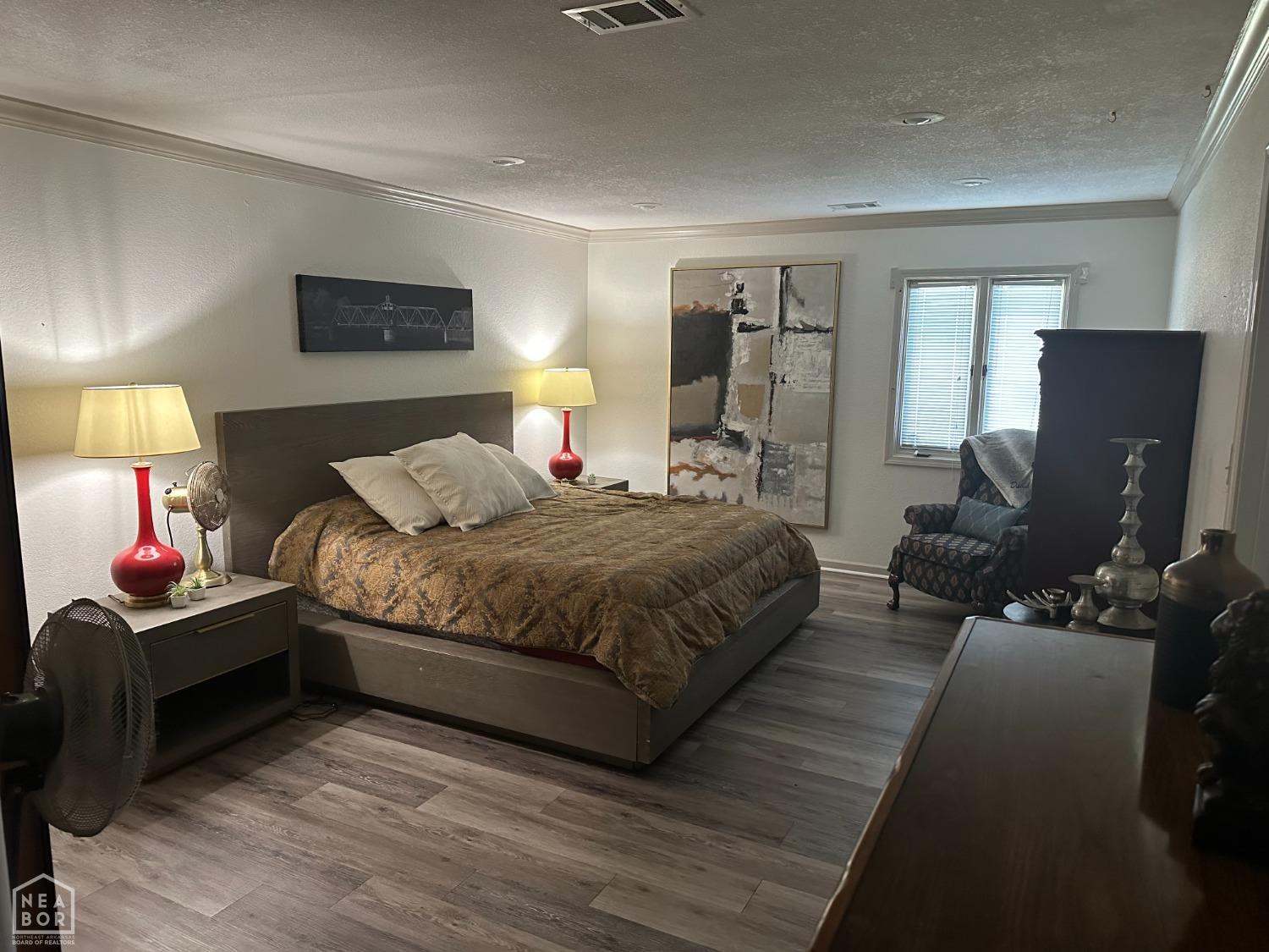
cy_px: 476
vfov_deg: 56.8
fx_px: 880
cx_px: 634
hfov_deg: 71.6
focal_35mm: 24
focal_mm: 6.86
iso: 500
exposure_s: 1/60
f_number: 1.78
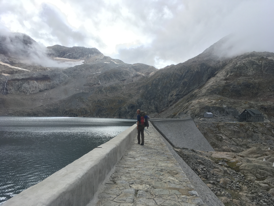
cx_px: 137
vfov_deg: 48.2
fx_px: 230
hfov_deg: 61.7
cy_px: 103
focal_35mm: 29
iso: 25
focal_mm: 4.15
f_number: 2.2
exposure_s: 1/916
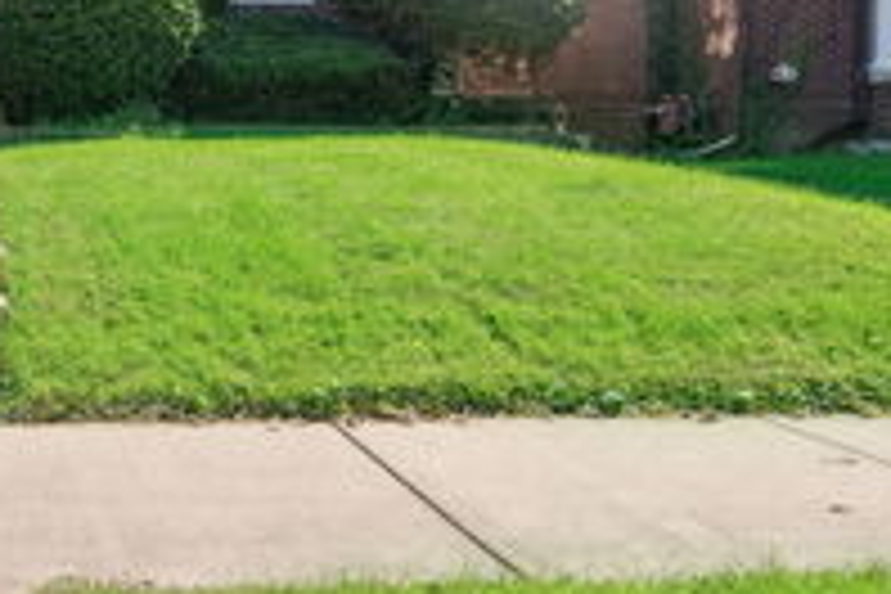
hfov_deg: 33.3
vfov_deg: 25.0
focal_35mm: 49
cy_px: -110
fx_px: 1213
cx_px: -166
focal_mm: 19
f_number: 8
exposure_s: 1/125
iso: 400
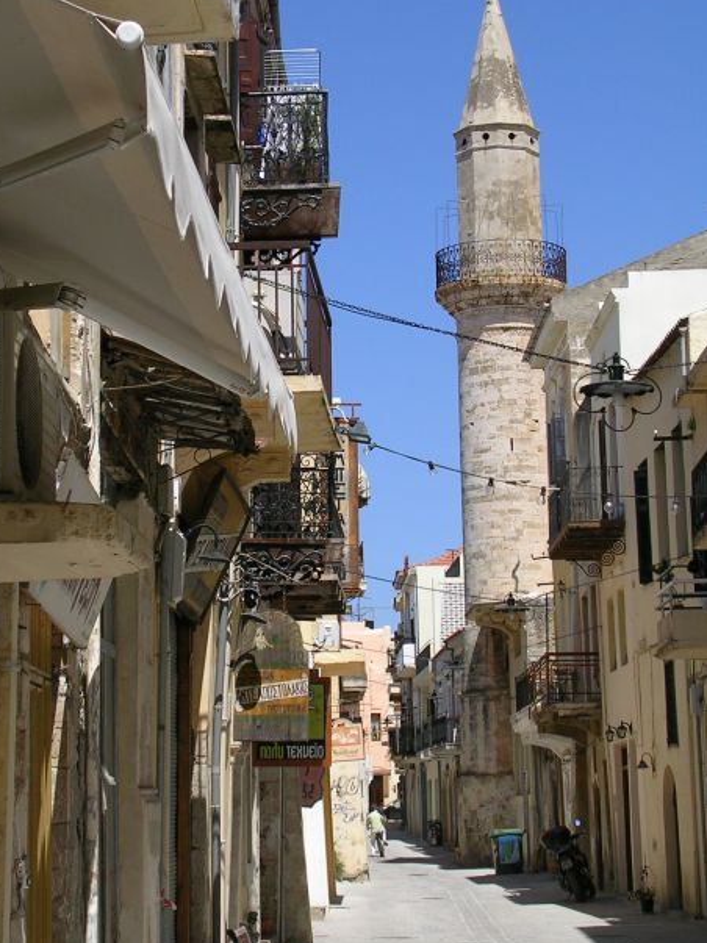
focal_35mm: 94
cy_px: 410
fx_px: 2561
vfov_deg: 20.9
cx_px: 300
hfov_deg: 15.7
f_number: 4
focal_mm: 12.3
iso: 50
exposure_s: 1/667
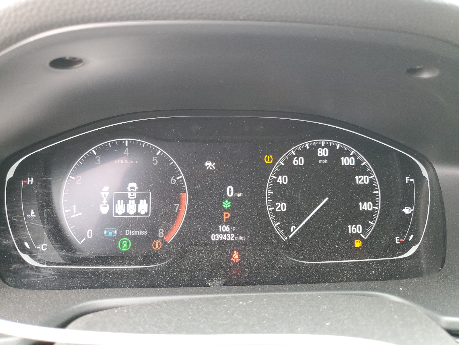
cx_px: 230
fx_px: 345
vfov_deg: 53.1
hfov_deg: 67.3
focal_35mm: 26
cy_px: 172
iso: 166
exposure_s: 1/60.2
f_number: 1.5
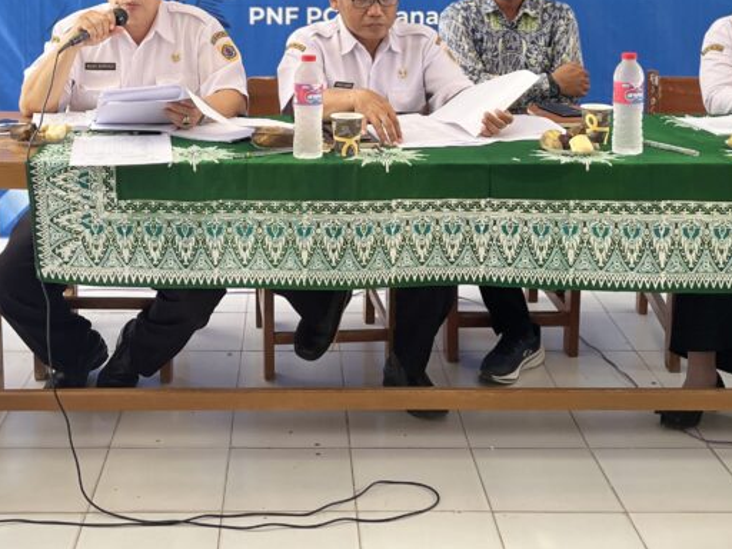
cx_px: 316
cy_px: 27
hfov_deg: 36.8
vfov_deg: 26.8
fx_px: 1100
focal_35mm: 52
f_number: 1.6
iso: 125
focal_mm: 5.1
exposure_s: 1/60
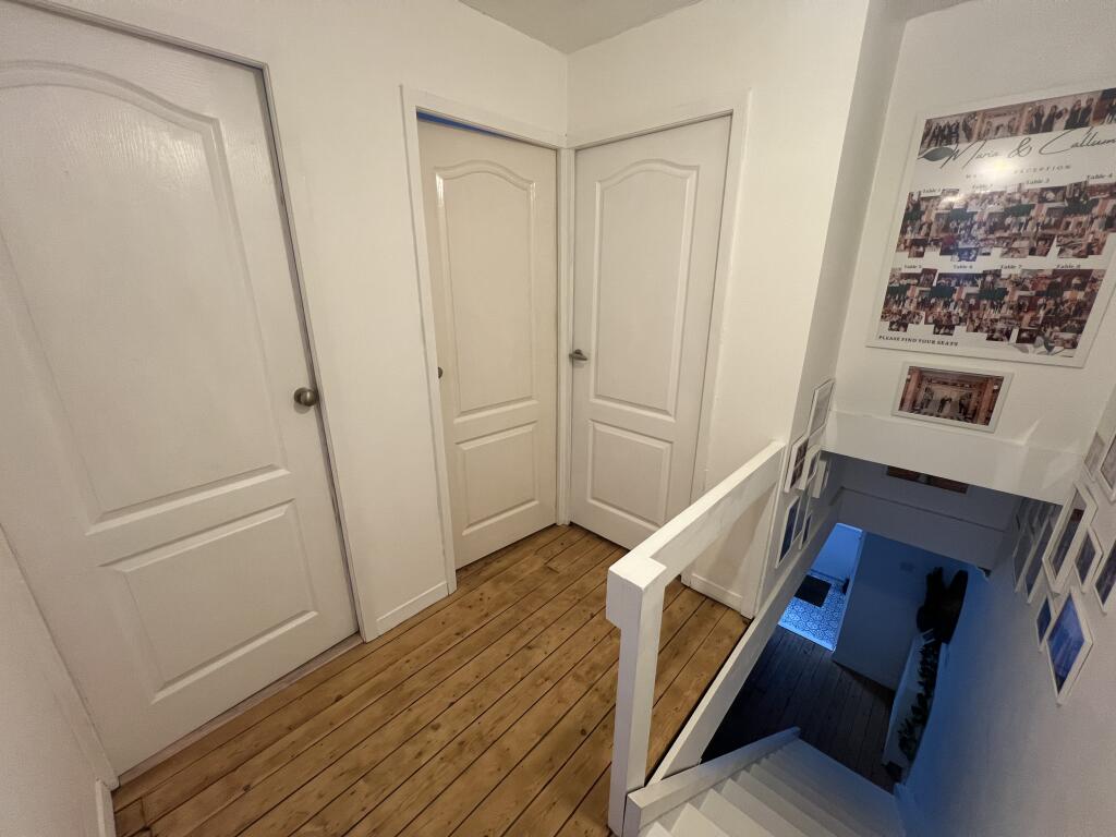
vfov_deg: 89.9
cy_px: 418
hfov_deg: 106.2
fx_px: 419
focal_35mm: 13
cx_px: 558
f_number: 1.8
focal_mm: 1.57
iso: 250
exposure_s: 1/100
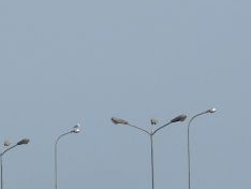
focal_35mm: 437
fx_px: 3172
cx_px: -129
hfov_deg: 4.5
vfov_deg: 3.4
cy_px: 247
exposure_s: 1/1000
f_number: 5.5
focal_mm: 17.9
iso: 160
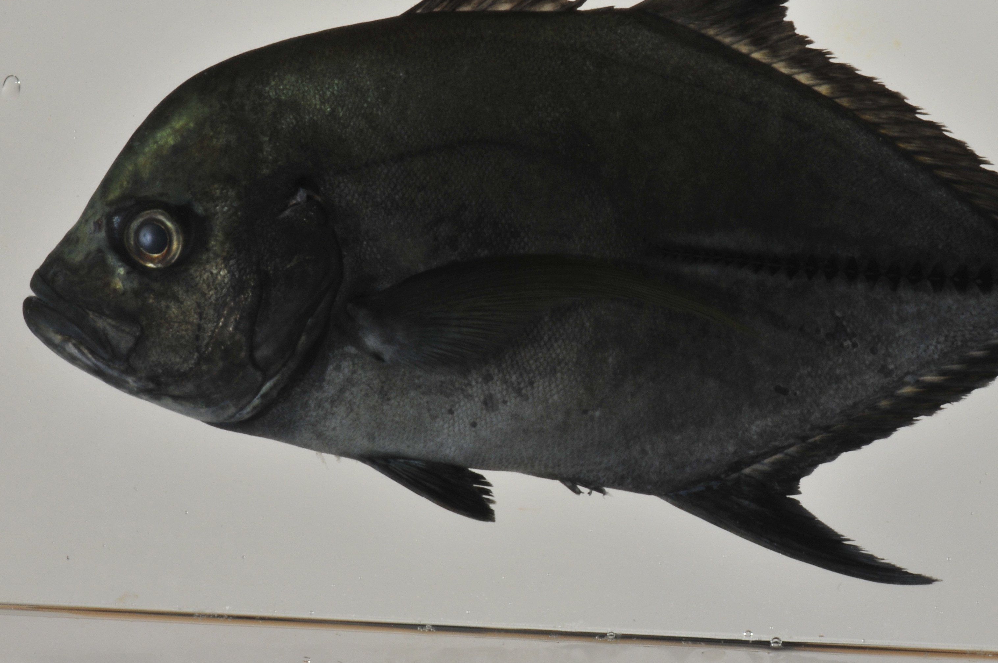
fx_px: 6166
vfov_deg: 6.2
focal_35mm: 223
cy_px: 253
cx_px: 690
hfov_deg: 9.2
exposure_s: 1/60
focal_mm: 105
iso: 200
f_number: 36
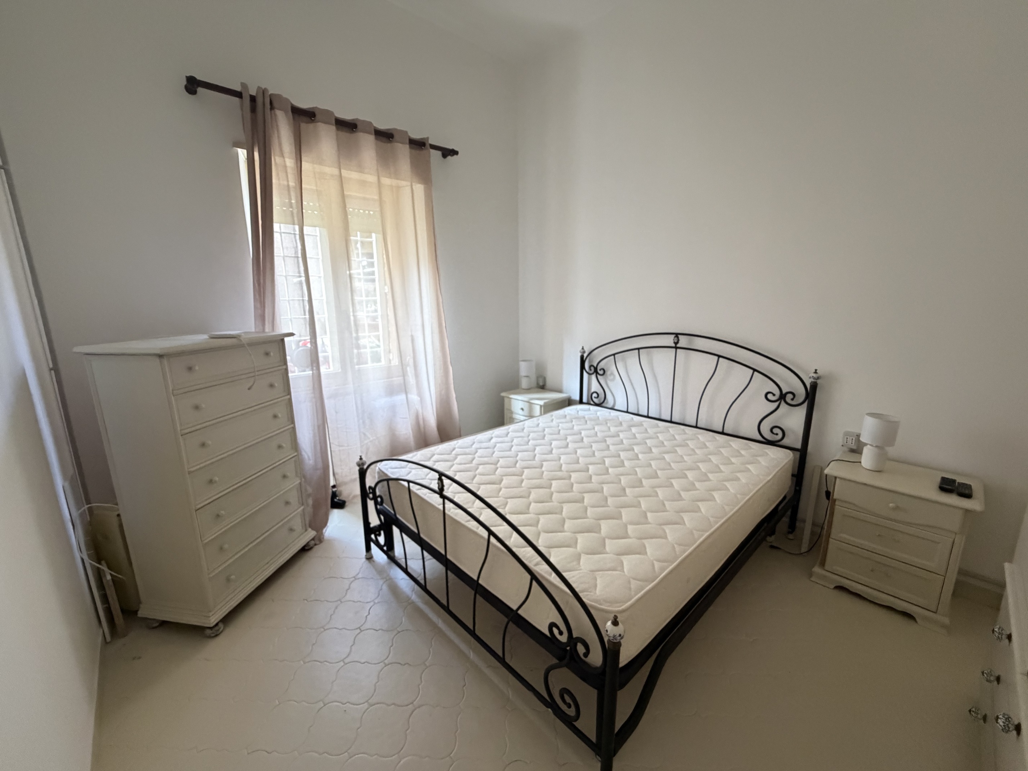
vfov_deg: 85.7
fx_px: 416
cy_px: 386
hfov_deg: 102.1
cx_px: 514
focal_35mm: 14
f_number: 2.2
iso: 640
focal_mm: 2.22
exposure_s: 1/60
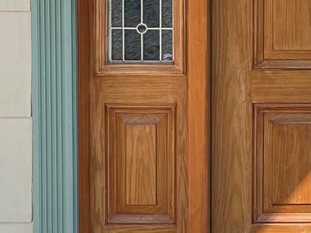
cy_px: -15
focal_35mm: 102
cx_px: 383
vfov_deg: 14.2
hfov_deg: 18.2
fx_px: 916
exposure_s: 1/881
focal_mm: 5.1
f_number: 1.6
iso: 32
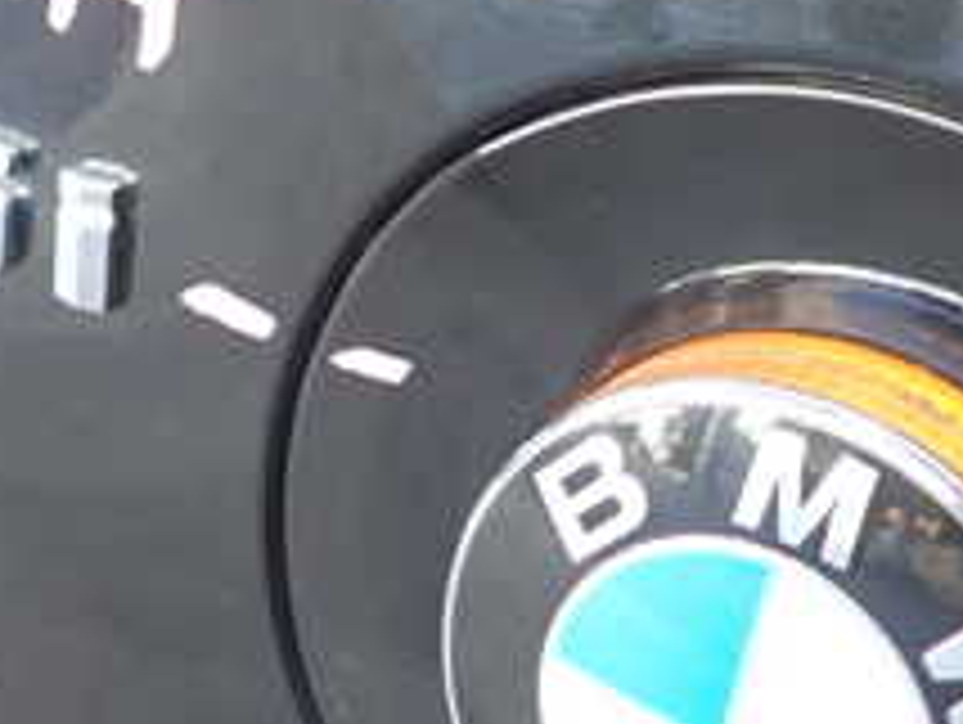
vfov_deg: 17.5
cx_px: 526
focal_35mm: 84
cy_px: 549
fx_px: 2339
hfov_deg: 23.3
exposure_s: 1/30
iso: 250
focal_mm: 5.4
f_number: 2.3
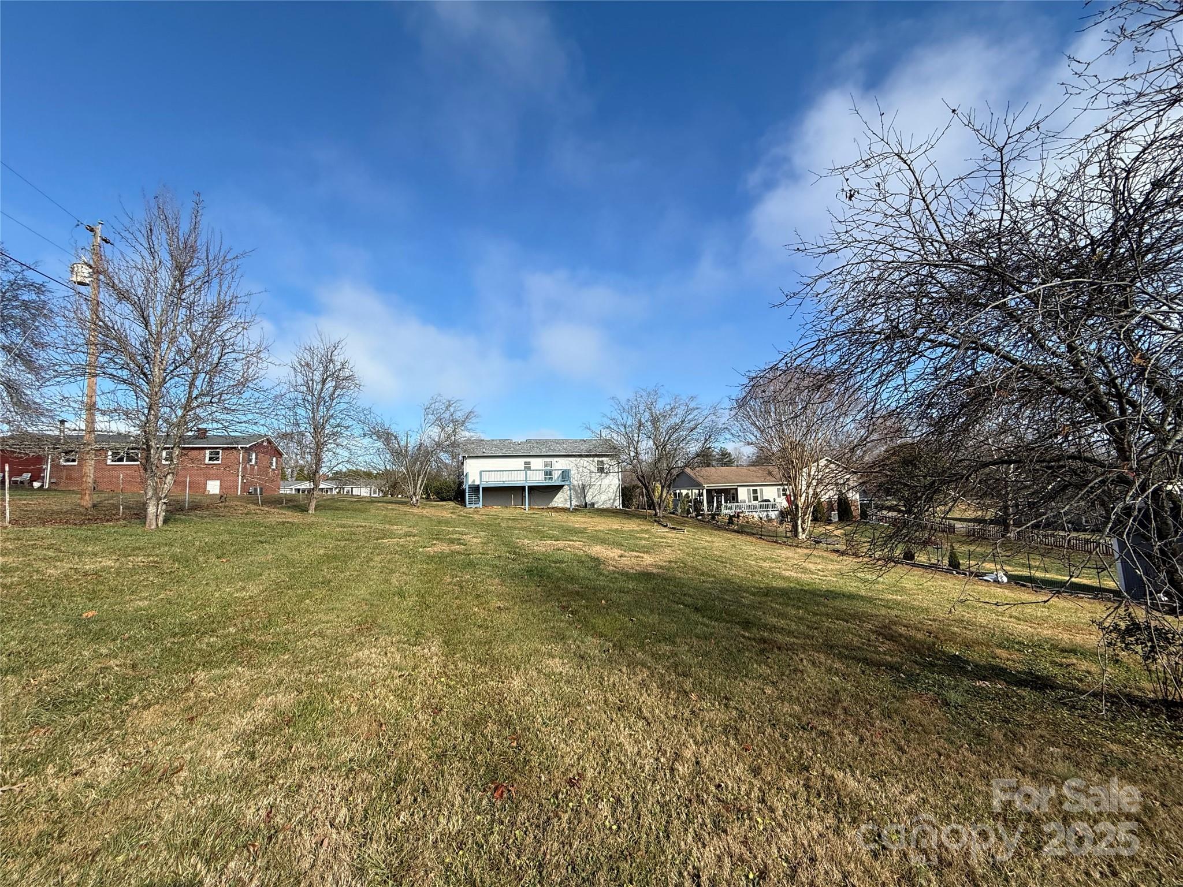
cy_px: 444
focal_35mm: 14
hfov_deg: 102.1
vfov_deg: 85.7
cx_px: 592
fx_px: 478
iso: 50
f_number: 2.2
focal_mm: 2.22
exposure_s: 1/1961
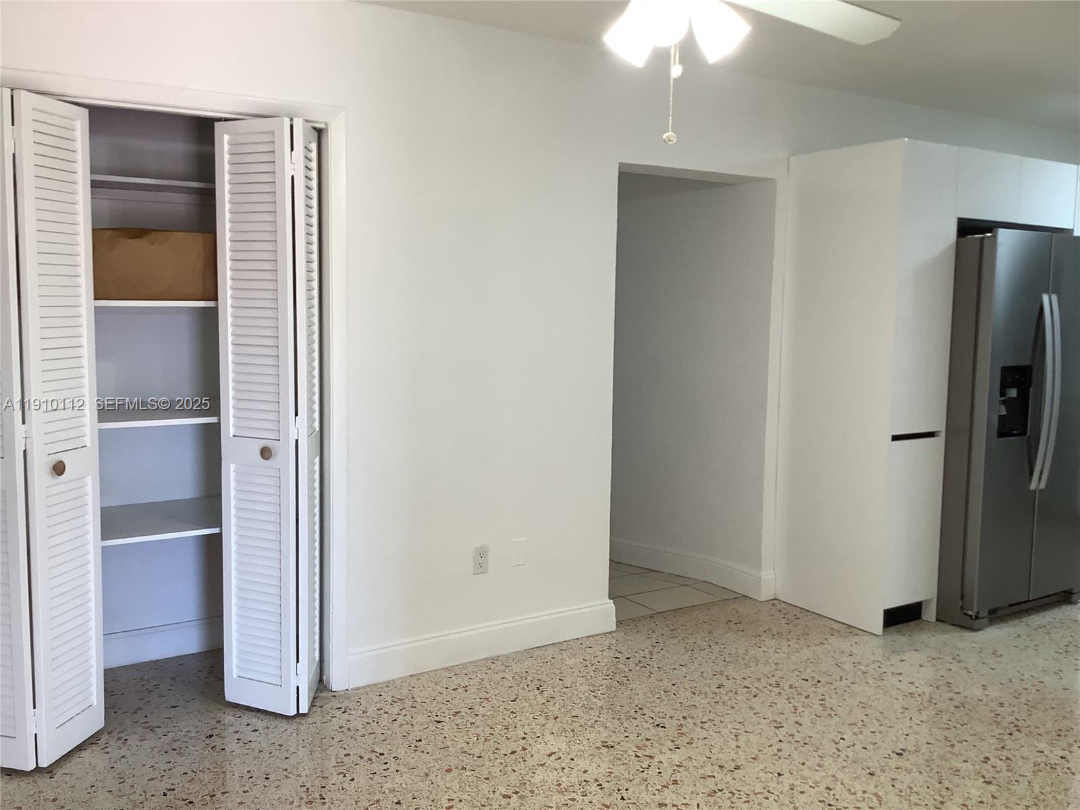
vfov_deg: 45.4
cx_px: 540
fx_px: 967
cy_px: 405
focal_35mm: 31
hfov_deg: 58.4
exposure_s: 1/60
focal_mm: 3.3
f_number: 2.4
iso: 50
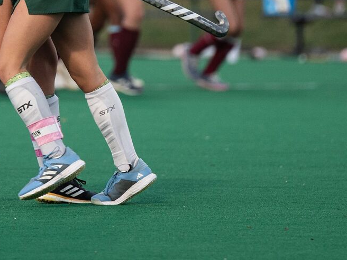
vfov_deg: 2.9
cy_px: -39
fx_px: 5183
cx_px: -23
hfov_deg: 3.8
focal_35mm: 517
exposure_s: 1/800
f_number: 2.8
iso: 640
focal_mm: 200
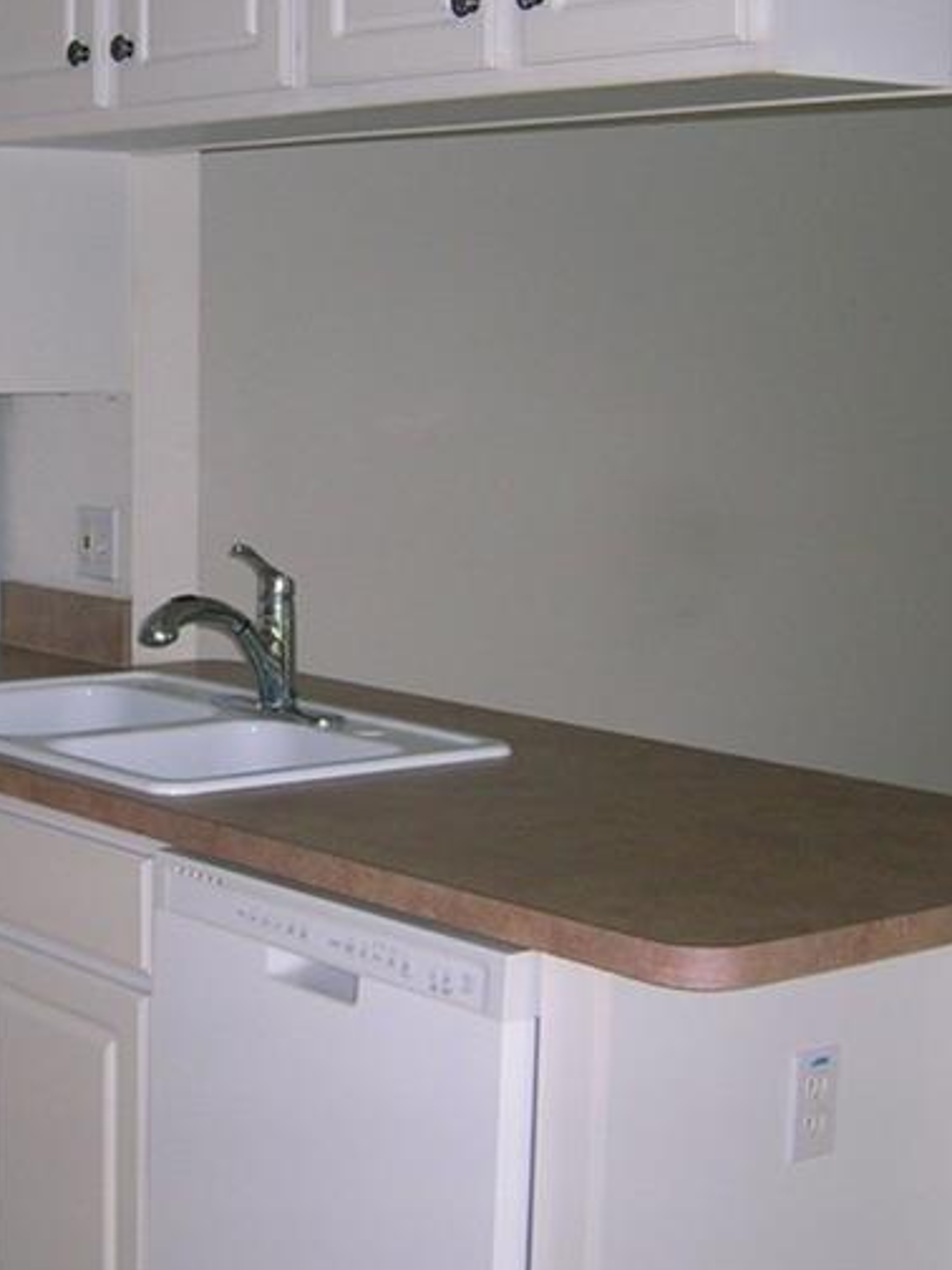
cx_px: 151
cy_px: 470
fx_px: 2530
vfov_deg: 28.1
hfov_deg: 21.0
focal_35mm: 69
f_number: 2.9
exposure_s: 1/60.1
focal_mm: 5.7
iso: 91
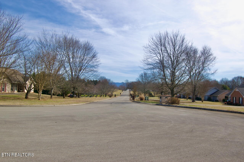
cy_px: 81
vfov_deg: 43.6
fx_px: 203
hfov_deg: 61.9
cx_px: 122
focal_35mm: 30
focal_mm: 20
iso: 200
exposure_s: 1/400
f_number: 10
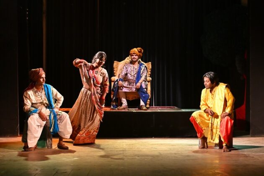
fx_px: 513
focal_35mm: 70
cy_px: 88
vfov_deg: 19.5
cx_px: 132
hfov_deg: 28.8
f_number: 4
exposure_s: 1/100
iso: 2000
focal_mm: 47
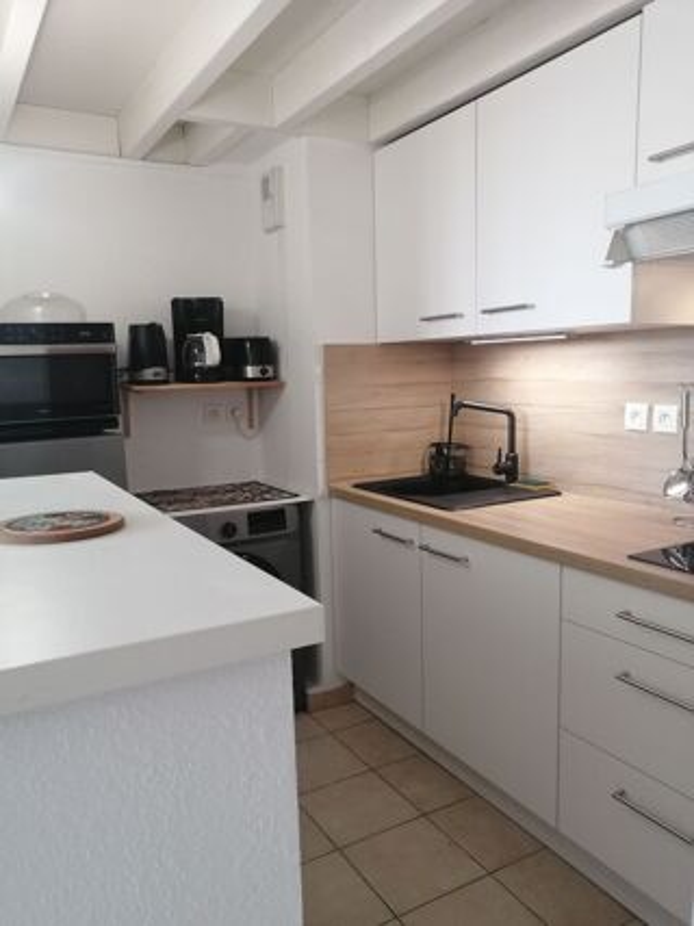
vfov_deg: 65.3
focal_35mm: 27
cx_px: 347
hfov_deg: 51.3
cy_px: 463
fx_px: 722
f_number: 1.8
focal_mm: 3.62
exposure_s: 1/36
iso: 160
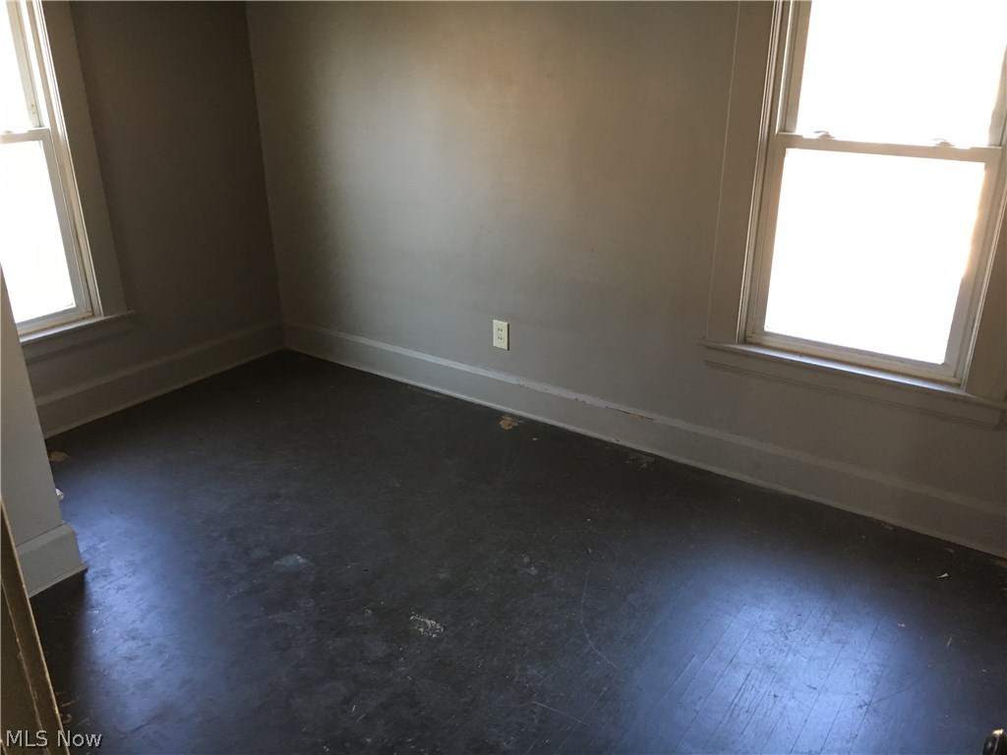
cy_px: 378
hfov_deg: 61.7
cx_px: 504
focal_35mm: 29
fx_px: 844
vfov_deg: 48.2
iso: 125
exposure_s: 1/30
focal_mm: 4.15
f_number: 2.2
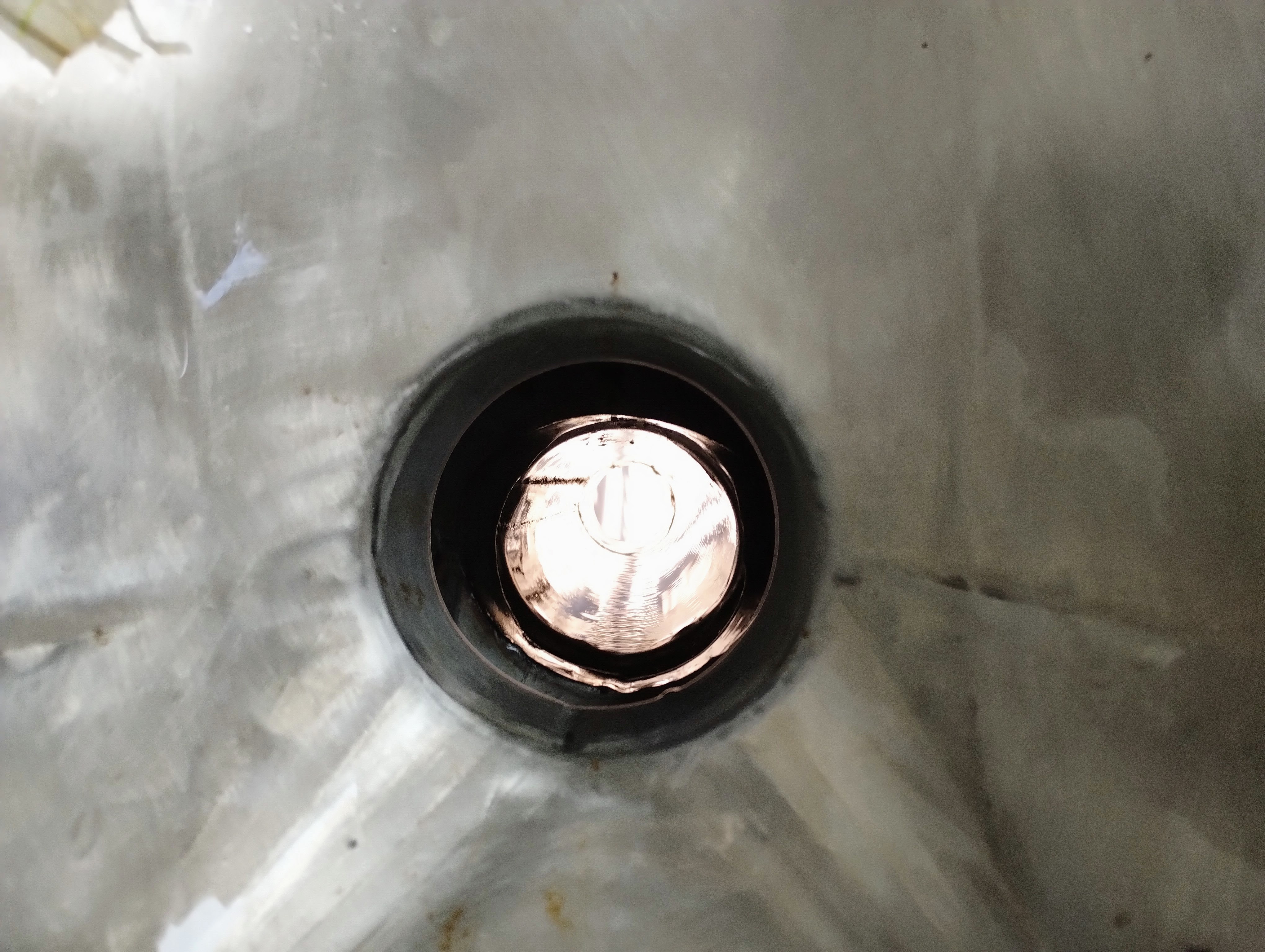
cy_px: 476
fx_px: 1025
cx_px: 632
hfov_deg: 63.4
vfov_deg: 49.9
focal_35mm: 28
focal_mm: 4.27
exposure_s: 1/33
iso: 372
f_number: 1.8
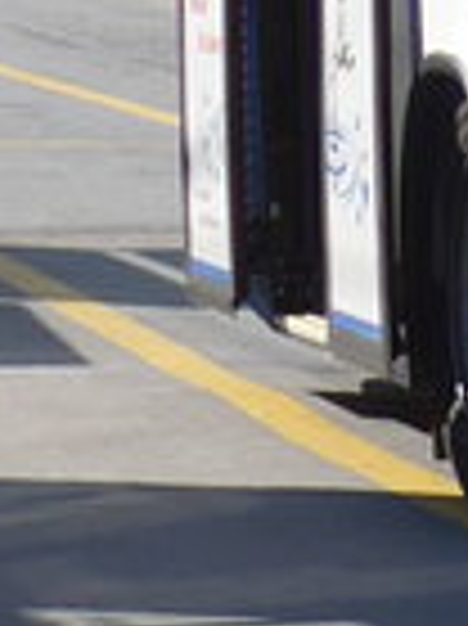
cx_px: 2444
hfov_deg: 3.7
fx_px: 6409
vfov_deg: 5.5
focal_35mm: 355
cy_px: -401
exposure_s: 1/1000
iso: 80
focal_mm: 8.4
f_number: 2.8
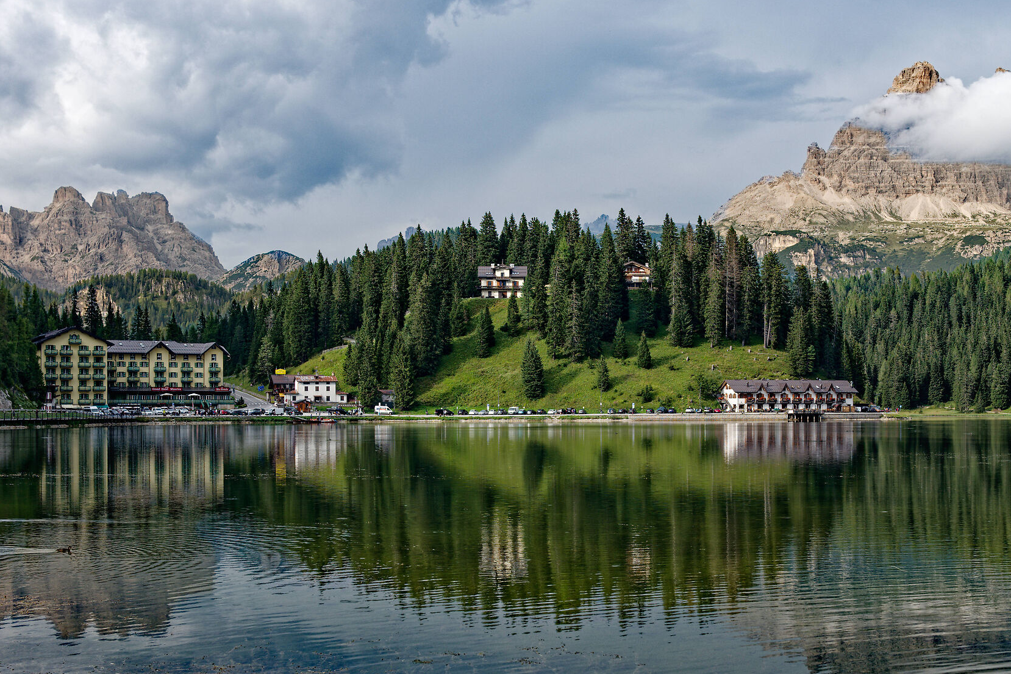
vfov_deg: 24.6
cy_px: 417
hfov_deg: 36.2
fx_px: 1544
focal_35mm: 55
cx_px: 546
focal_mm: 38
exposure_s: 1/400
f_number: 4
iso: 50
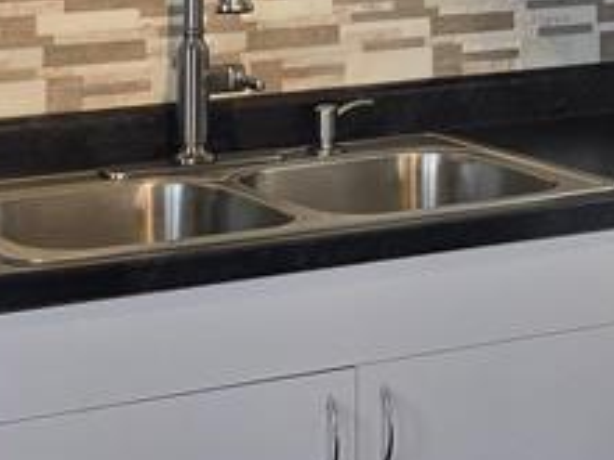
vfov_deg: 10.9
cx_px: 689
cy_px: -103
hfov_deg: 14.4
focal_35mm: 134
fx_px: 2377
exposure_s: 1/180
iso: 80
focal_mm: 6.3
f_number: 1.7
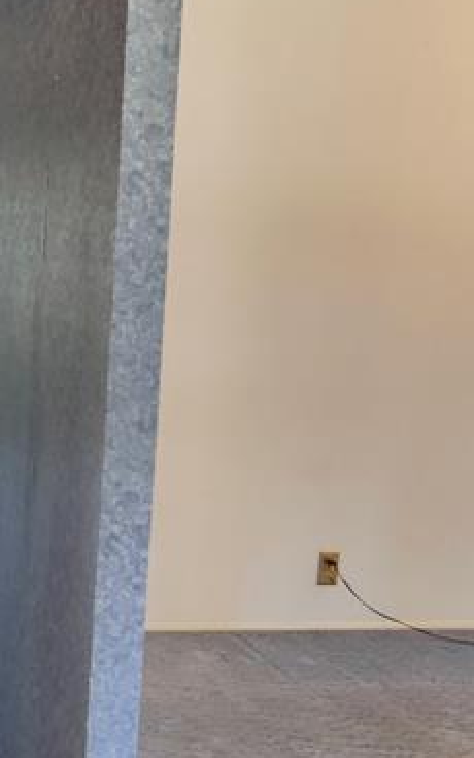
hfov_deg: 21.5
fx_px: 1095
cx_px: -182
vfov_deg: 38.1
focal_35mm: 53
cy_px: 437
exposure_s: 1/40
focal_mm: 9
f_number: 4
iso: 800
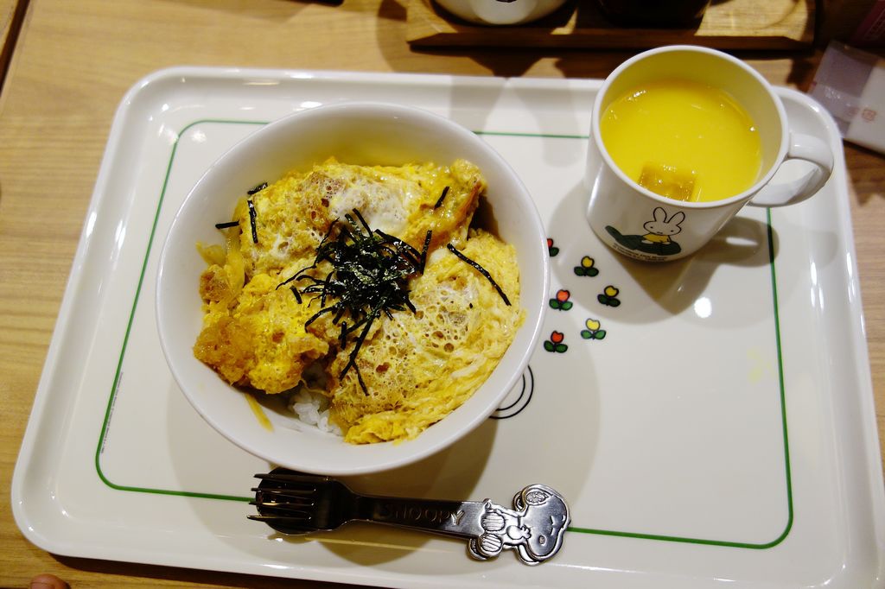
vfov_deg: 46.4
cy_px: 294
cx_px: 442
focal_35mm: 28
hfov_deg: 65.5
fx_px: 688
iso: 125
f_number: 1.8
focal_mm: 10.4
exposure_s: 1/100
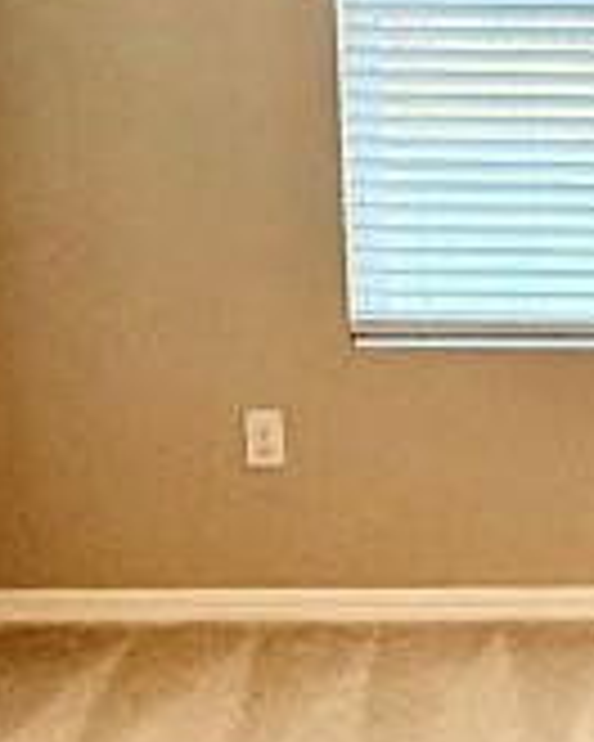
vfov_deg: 22.5
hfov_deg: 16.7
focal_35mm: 85
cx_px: 842
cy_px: 369
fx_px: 1868
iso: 64
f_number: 2.2
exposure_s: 1/120
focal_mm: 2.22
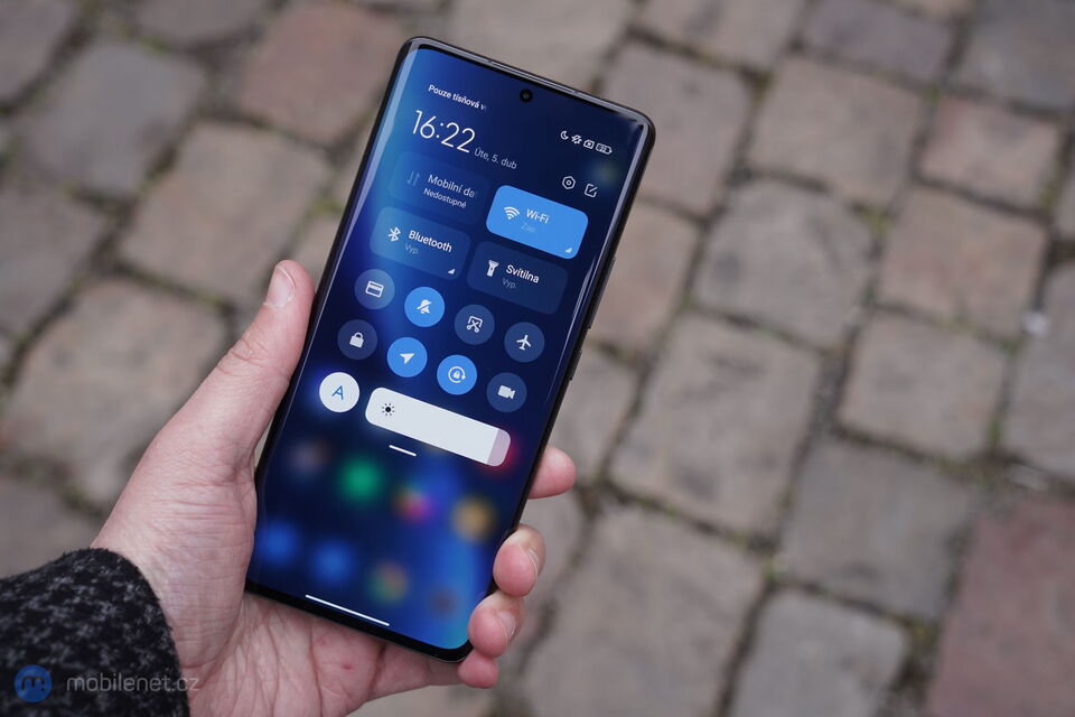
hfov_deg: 37.5
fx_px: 1583
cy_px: 358
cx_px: 538
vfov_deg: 25.5
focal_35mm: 53
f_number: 6.3
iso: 1250
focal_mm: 53
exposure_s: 1/200
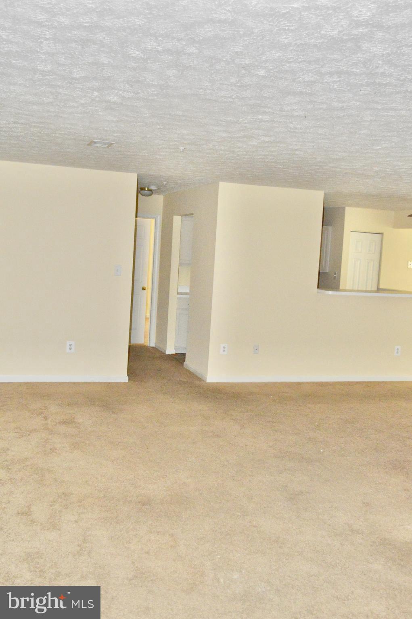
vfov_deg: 53.2
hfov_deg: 36.8
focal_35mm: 36
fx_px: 619
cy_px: 310
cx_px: 206
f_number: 4
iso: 3200
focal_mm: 24
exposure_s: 1/60
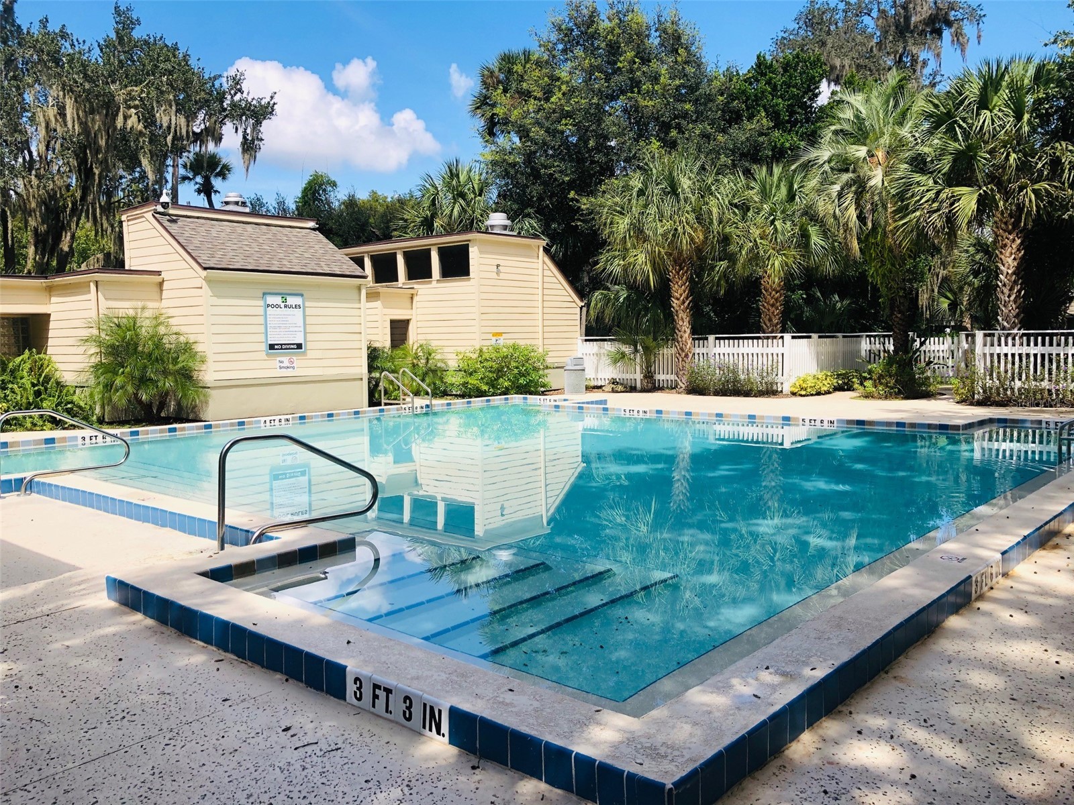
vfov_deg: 49.7
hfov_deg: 63.4
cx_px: 537
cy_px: 402
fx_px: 869
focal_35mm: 28
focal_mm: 3.99
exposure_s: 1/1799
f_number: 1.8
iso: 20
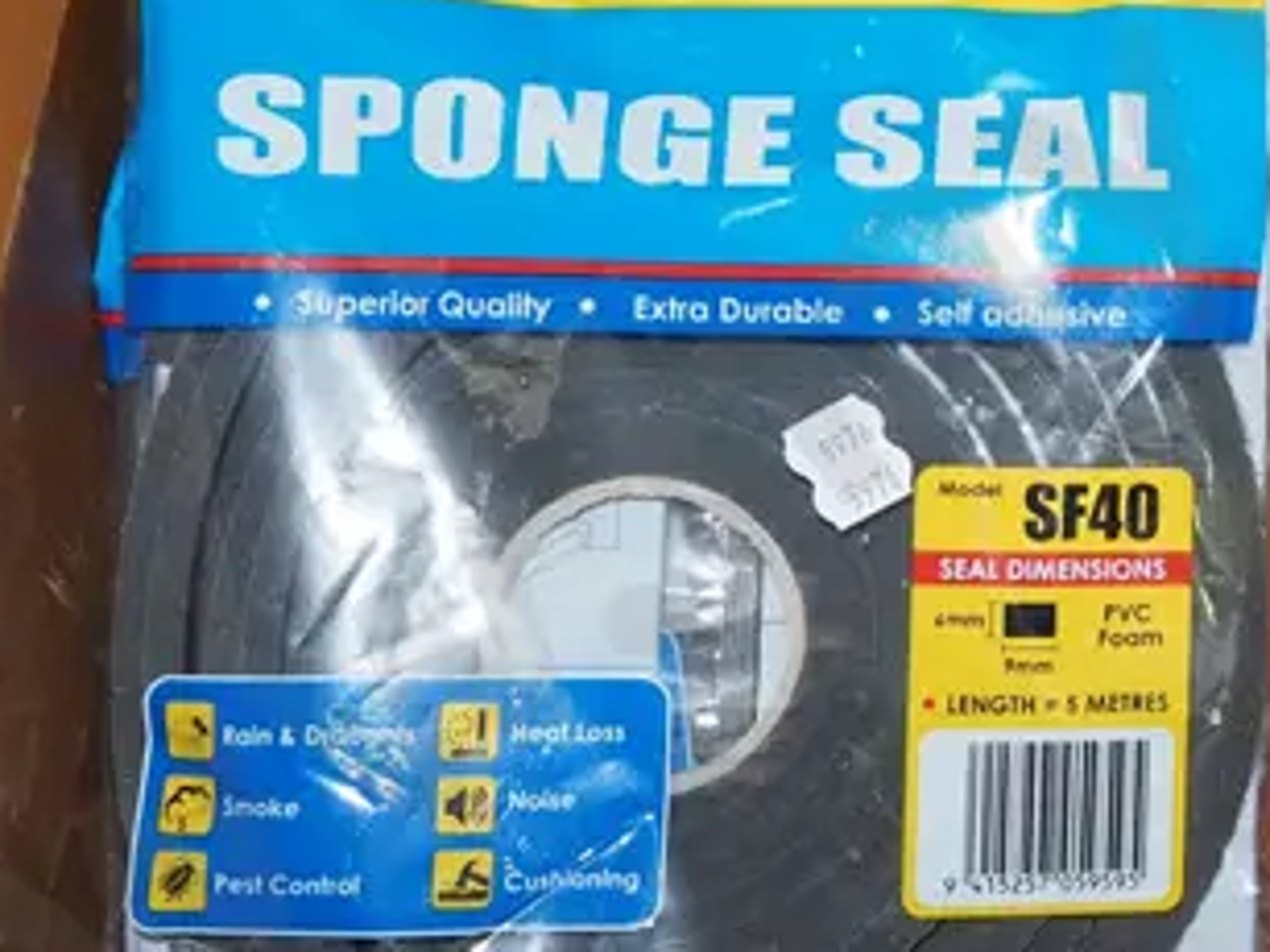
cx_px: 1431
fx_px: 3667
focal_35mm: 100
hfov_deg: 18.8
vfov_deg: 14.5
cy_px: -75
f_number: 5.6
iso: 1600
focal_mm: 15
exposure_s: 1/160
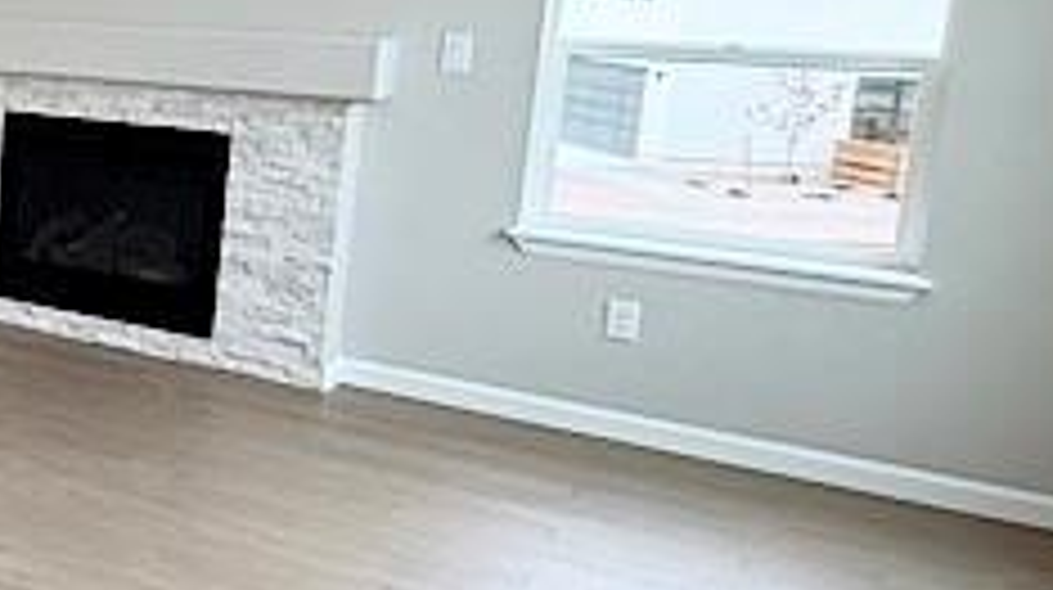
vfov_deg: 24.0
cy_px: 137
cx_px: -513
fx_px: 1367
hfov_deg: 28.3
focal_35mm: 49
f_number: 2.2
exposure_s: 1/120
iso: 160
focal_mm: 2.22
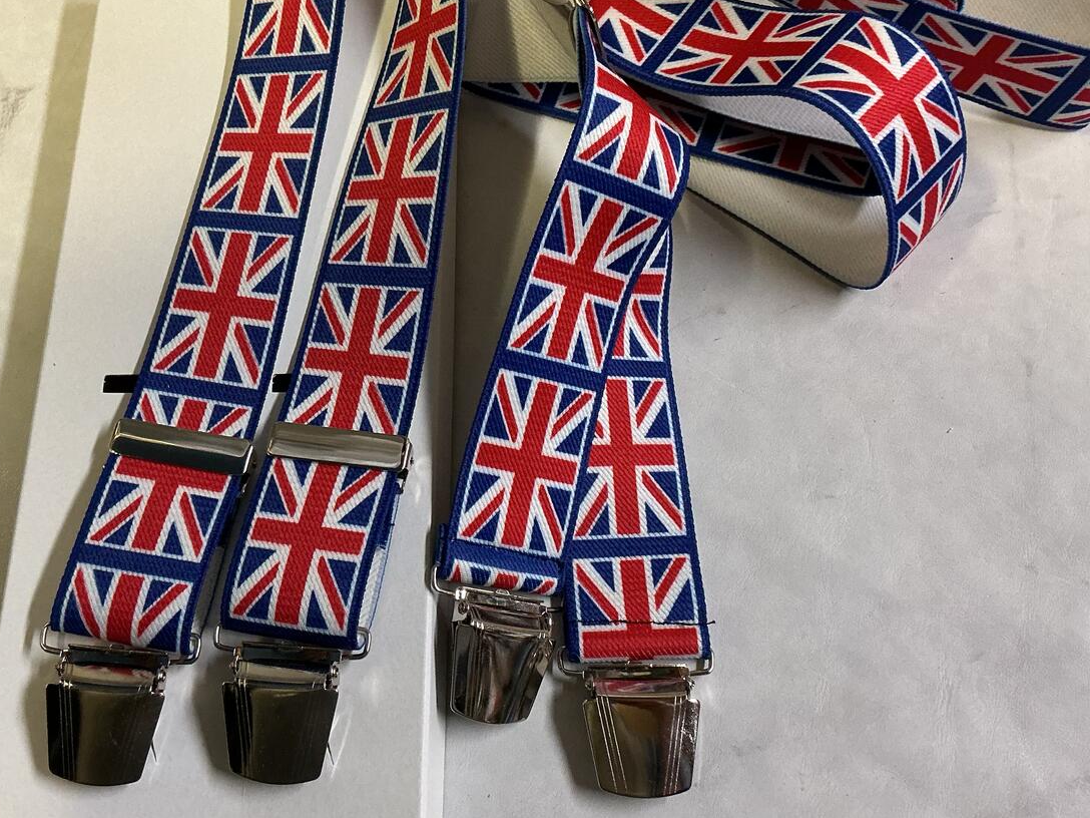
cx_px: 447
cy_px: 349
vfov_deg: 35.9
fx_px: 1260
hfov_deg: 46.6
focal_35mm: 40
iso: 125
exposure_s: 1/50
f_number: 1.8
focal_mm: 3
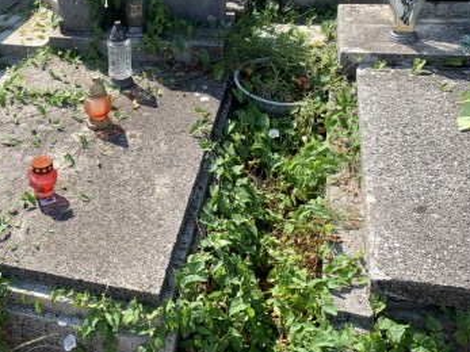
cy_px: 91
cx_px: 77
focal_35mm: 48
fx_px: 651
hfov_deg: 37.8
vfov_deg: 29.8
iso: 25
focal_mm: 4.25
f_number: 1.8
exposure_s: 1/991
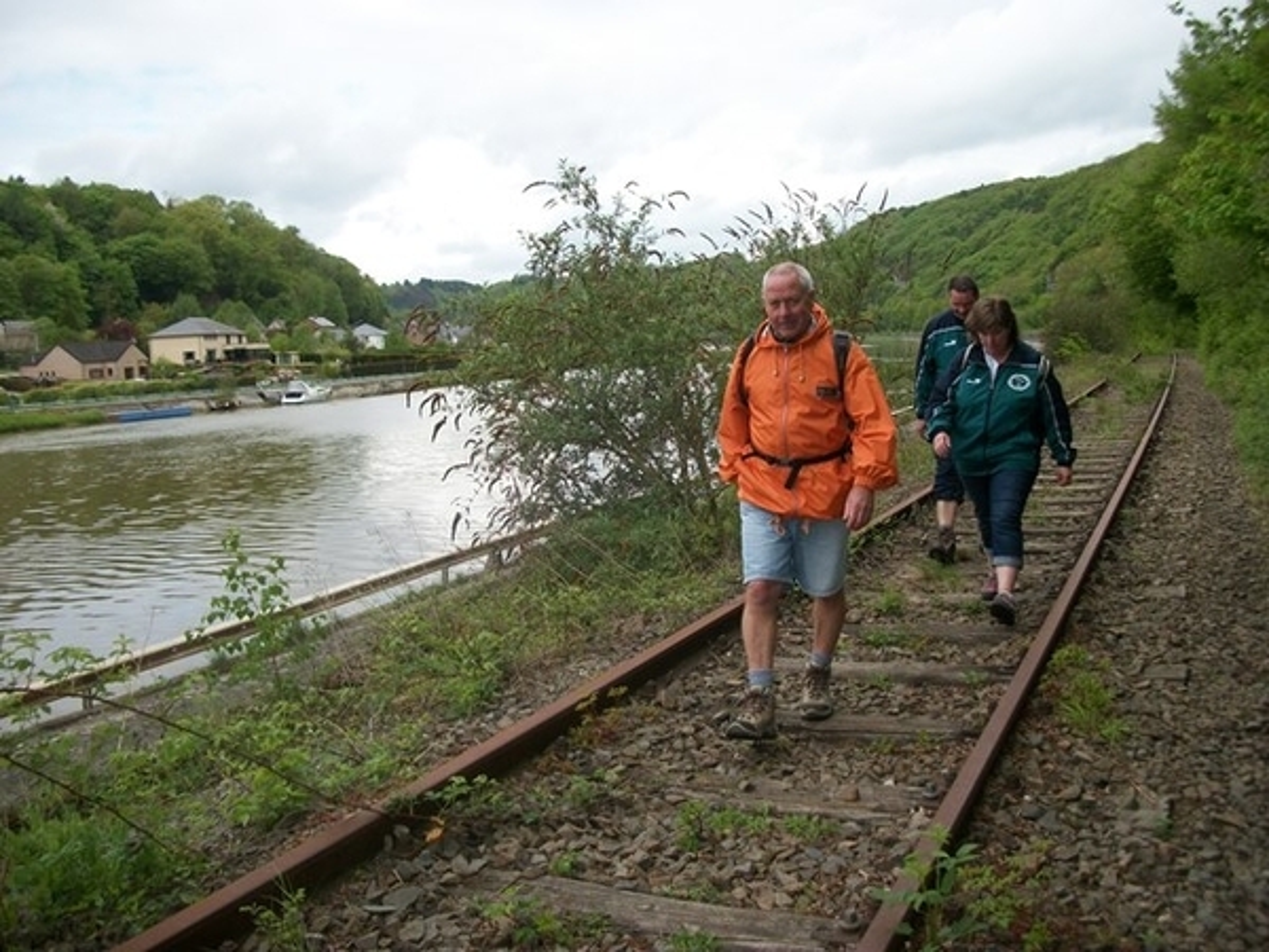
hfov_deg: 56.8
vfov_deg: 44.2
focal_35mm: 32
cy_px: 476
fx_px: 1173
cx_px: 634
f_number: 2.9
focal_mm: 5.7
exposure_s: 1/800
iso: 80
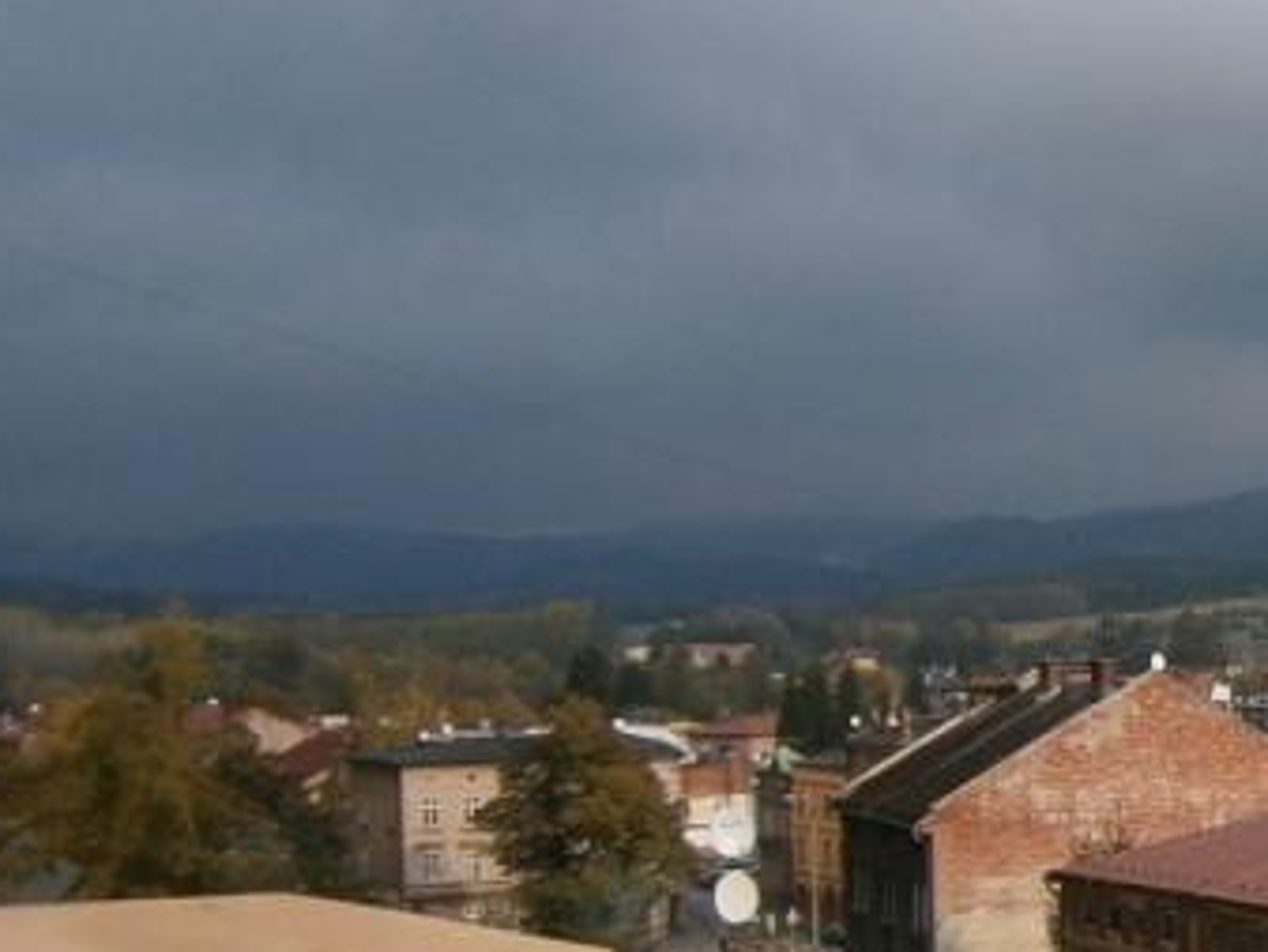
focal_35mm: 79
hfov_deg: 21.4
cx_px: 1814
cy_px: 734
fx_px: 2895
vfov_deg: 18.5
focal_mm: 4.7
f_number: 2.8
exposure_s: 1/1000
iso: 80
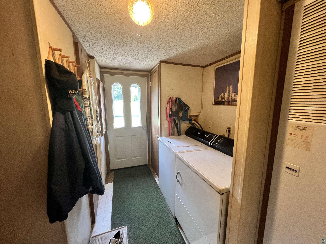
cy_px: 122
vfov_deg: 89.9
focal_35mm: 13
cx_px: 163
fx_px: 122
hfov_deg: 106.2
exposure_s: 1/60
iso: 250
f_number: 1.8
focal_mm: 1.57
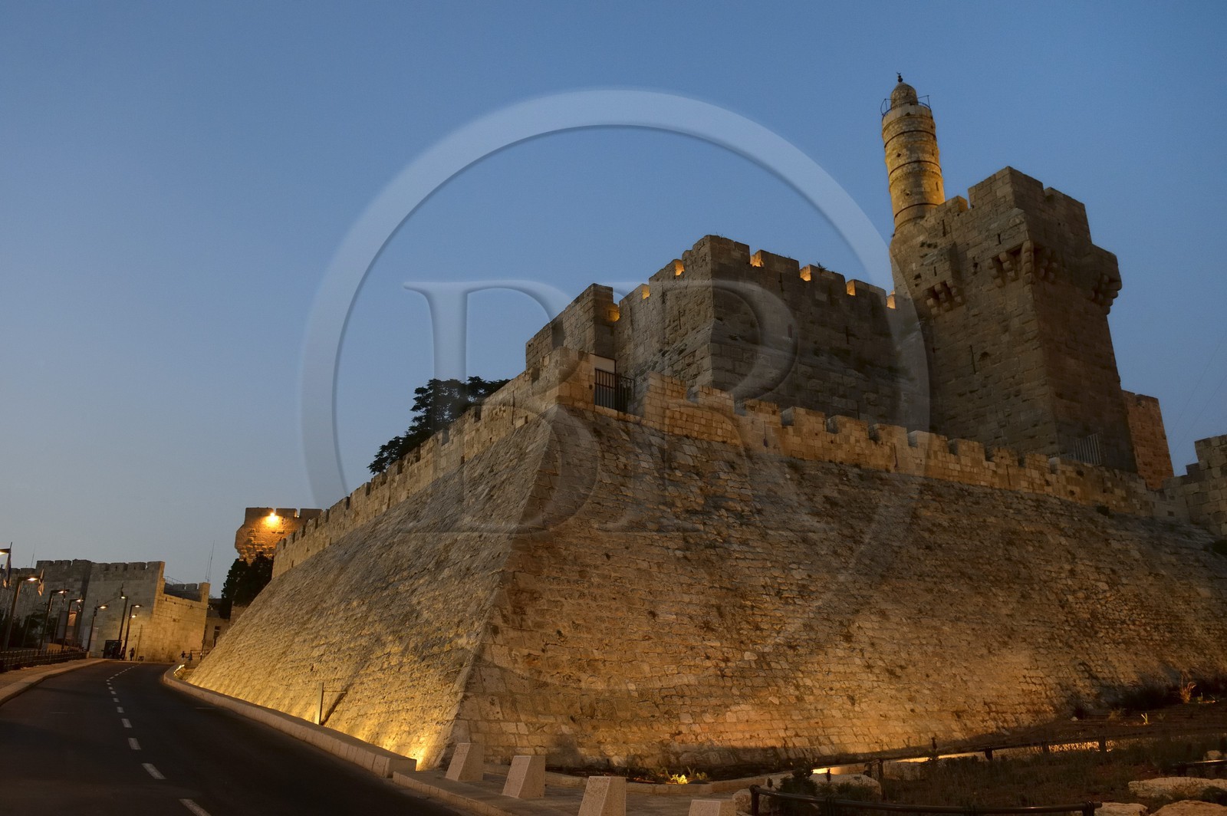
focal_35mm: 27
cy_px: 408
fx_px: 919
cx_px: 614
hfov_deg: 67.4
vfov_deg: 47.9
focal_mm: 27
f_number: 4
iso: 1600
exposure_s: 1/80
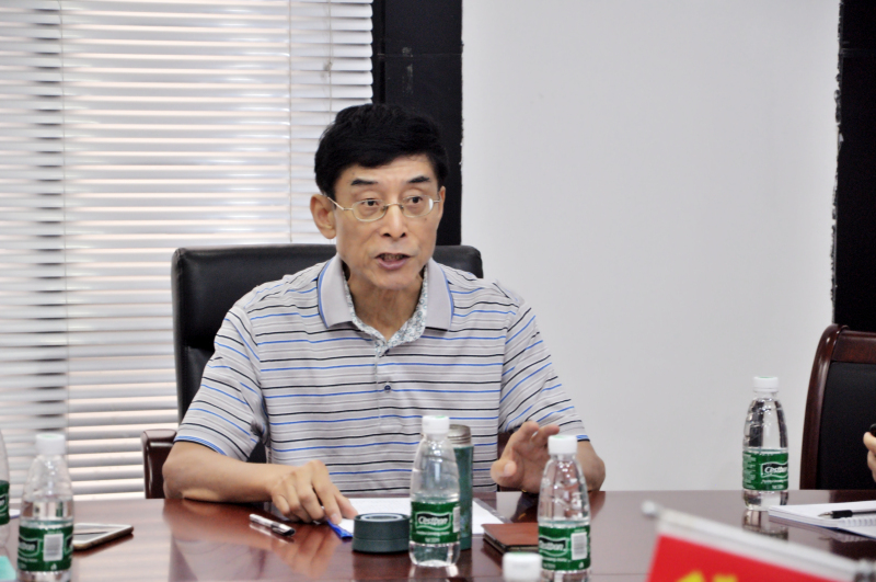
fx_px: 3353
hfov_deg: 14.9
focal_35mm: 138
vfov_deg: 9.9
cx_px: 438
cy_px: 291
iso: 720
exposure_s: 1/40
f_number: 5.6
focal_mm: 92
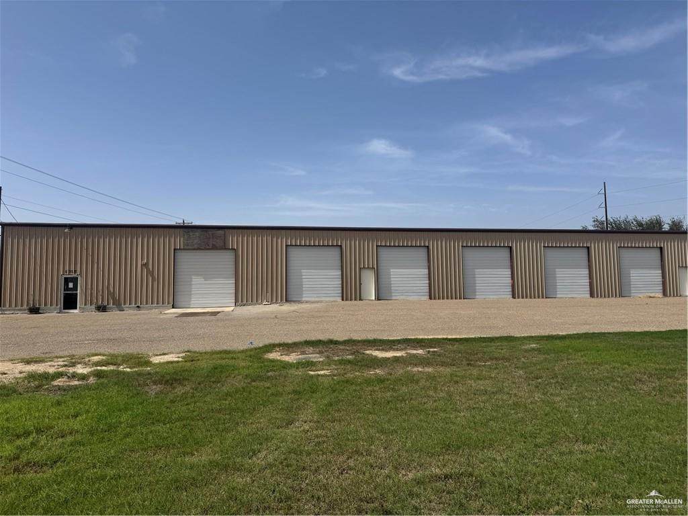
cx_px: 344
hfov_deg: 71.6
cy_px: 258
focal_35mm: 24
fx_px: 477
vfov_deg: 56.8
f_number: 1.78
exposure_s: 1/7937
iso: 80
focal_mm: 6.76
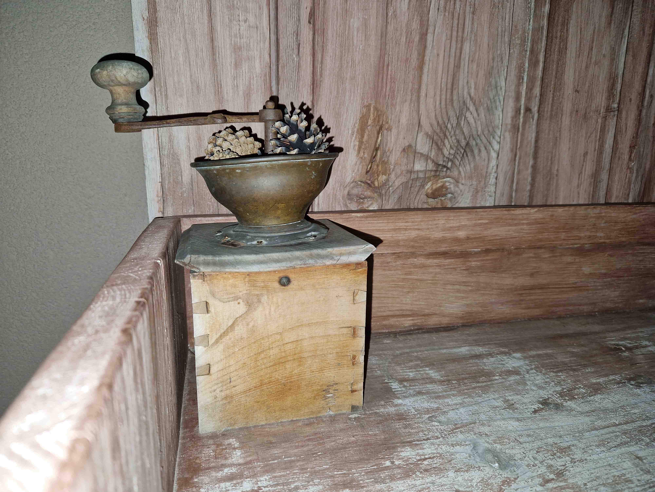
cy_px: 246
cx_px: 328
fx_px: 435
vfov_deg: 58.9
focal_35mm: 23
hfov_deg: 73.9
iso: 320
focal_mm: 5.4
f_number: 1.8
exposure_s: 1/120
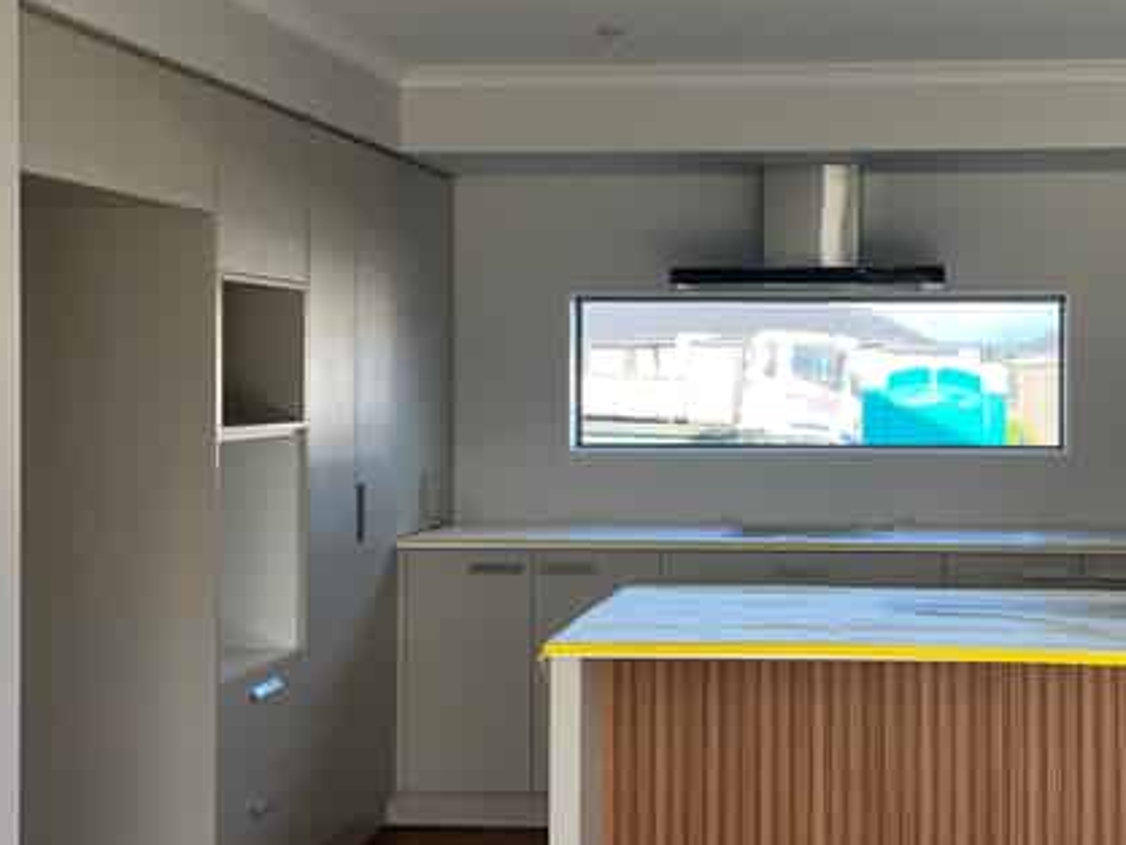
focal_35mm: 41
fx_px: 1334
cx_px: 810
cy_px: 377
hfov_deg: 44.6
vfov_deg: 35.1
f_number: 1.6
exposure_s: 1/285
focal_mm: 5.1
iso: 50
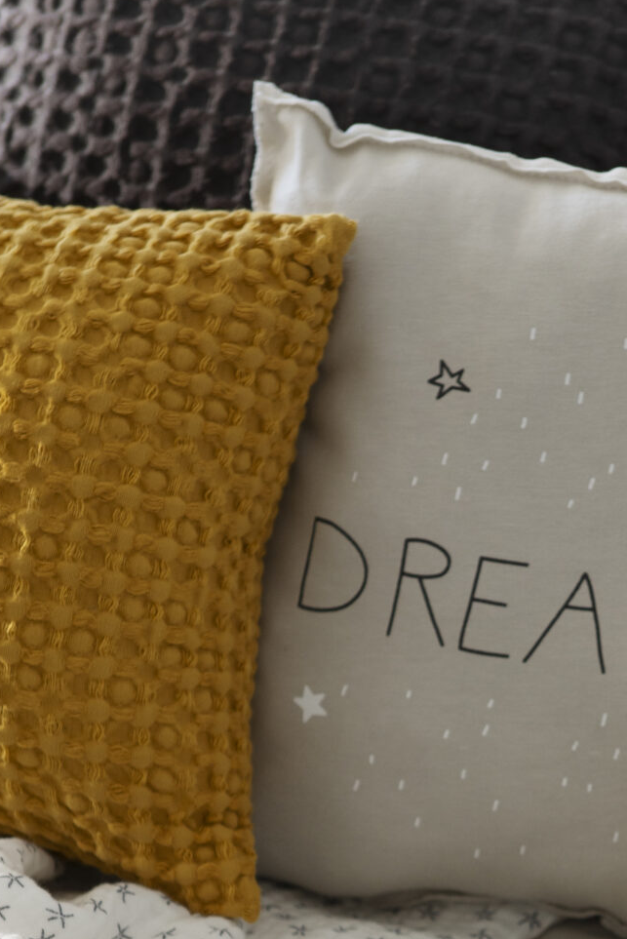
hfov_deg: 7.4
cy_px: 776
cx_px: 610
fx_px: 4854
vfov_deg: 11.0
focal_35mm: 186
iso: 250
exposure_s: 1/60
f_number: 4.5
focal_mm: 70
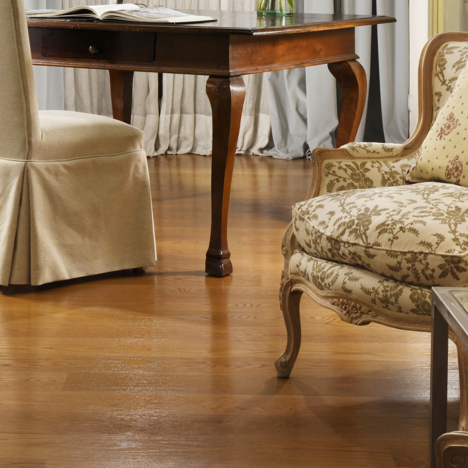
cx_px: 122
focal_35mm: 103
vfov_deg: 16.4
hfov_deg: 16.8
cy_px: -41
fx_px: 1575
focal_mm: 35
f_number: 13
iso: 200
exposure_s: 1/200
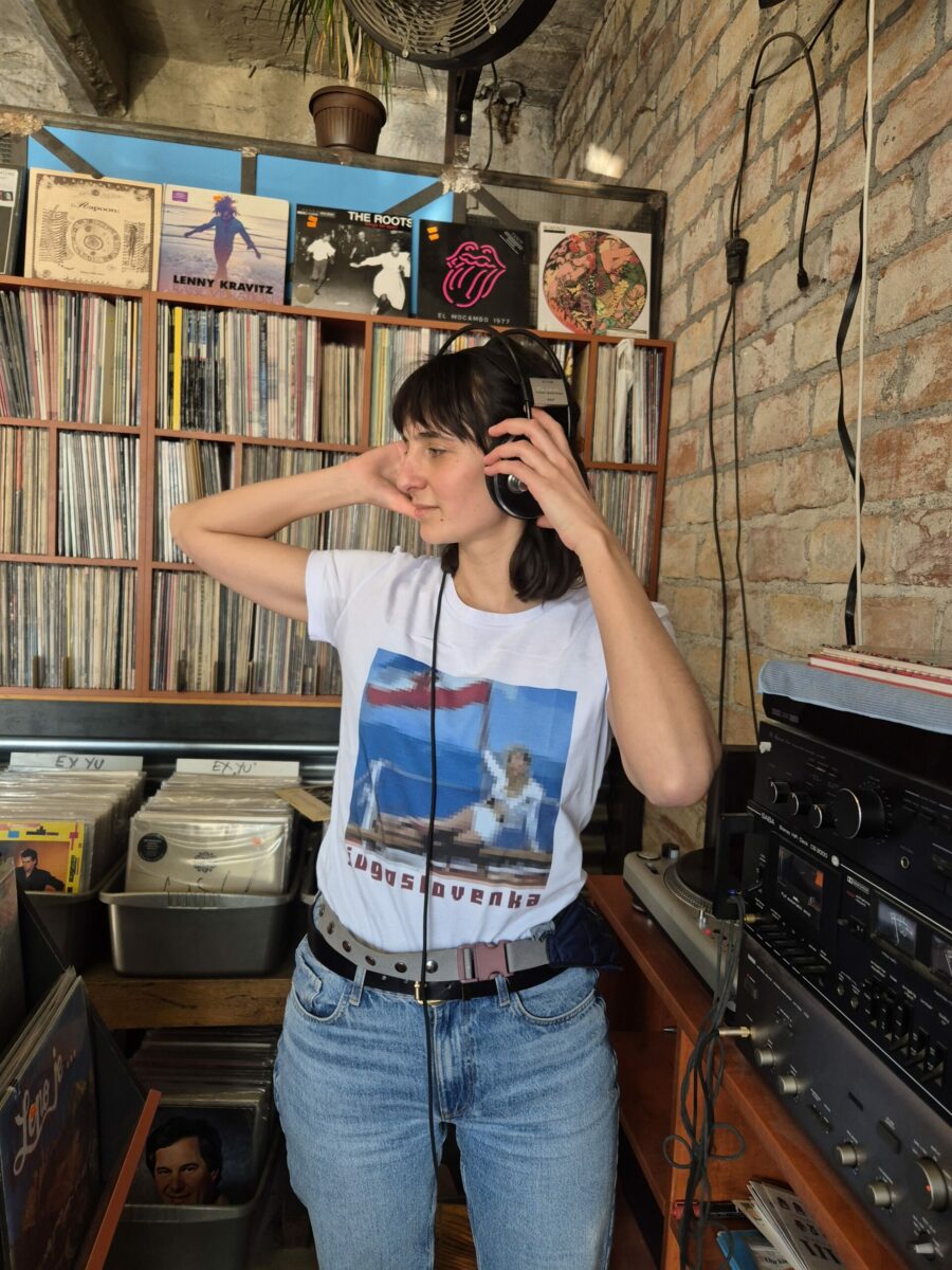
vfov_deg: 73.9
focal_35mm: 23
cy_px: 635
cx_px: 476
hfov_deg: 58.9
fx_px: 843
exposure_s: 1/180
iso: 200
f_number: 1.8
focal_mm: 5.4
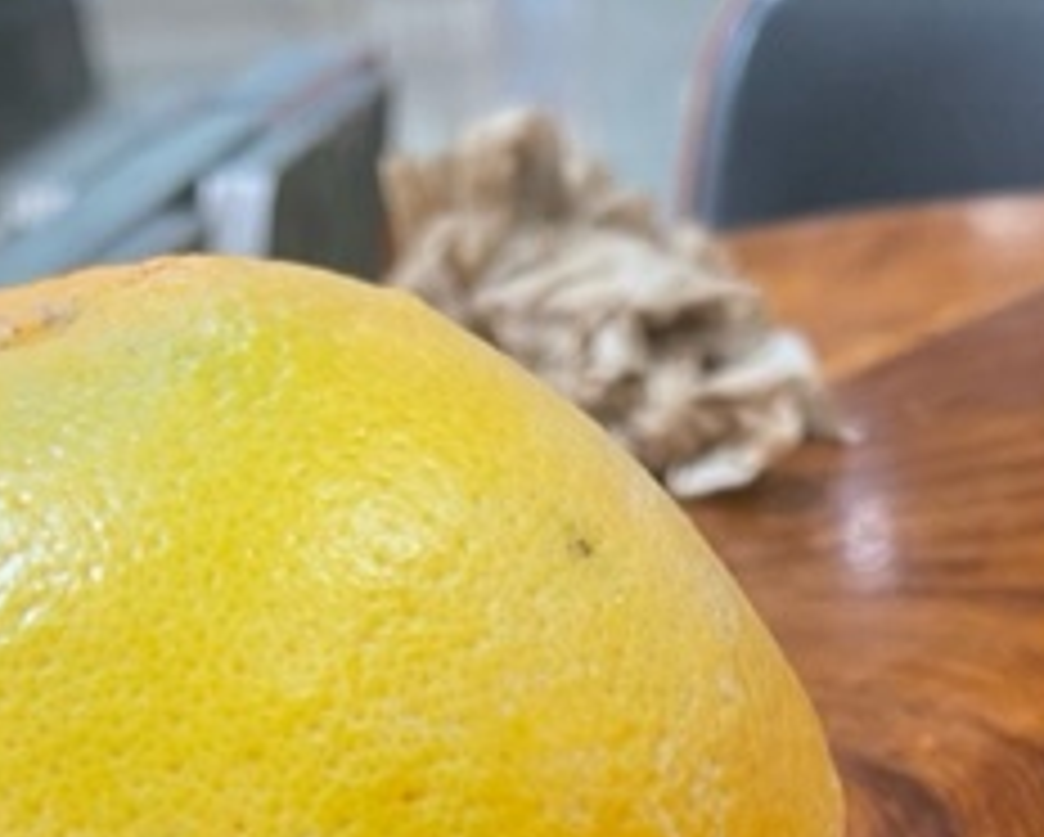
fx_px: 2165
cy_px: 1076
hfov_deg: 27.1
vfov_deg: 20.1
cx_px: 536
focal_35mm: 70
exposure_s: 1/60
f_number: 1.6
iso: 160
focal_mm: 5.1
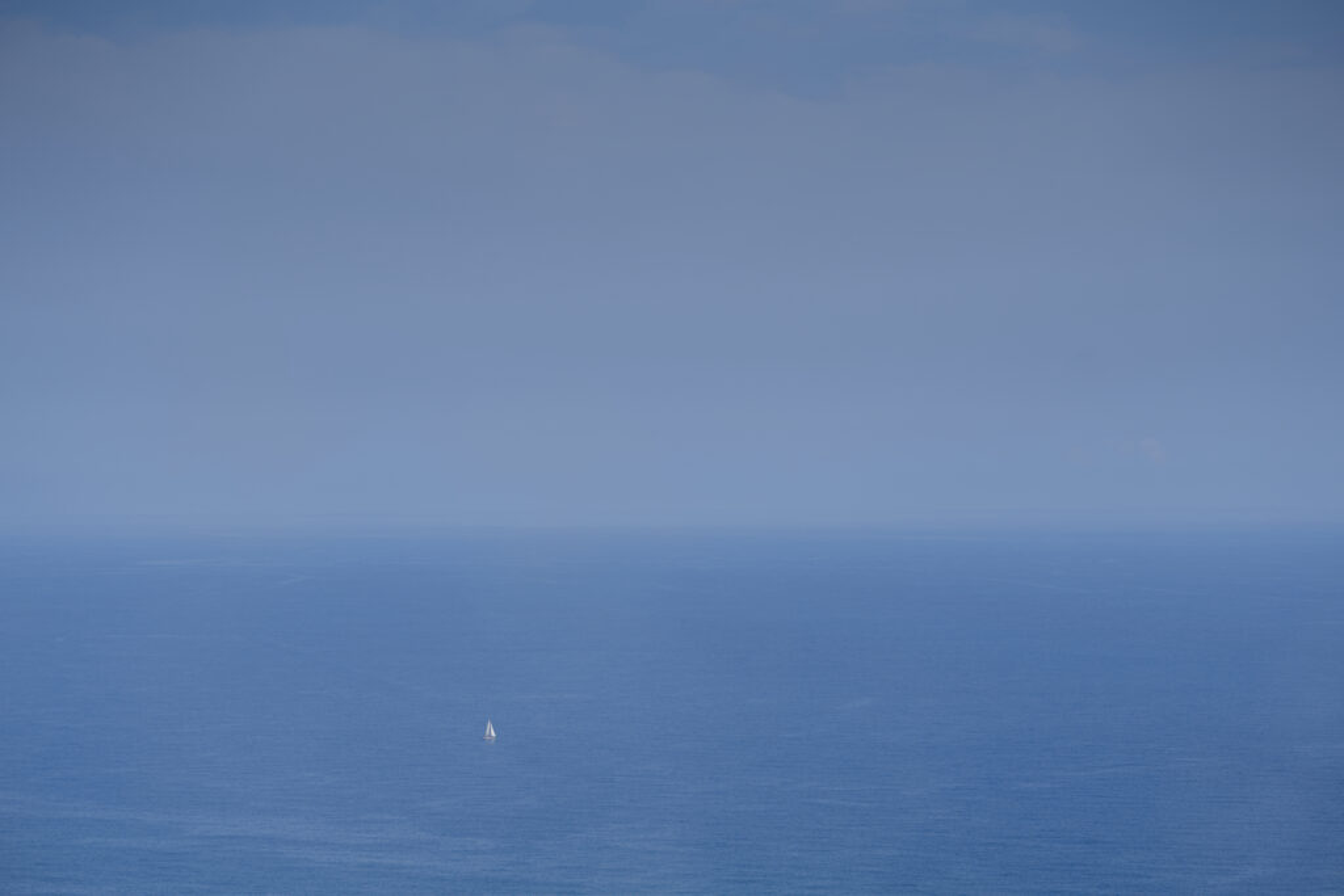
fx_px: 5040
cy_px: 448
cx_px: 672
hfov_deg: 15.2
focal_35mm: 135
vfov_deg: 10.2
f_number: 2.8
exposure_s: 1/8000
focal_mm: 135
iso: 100
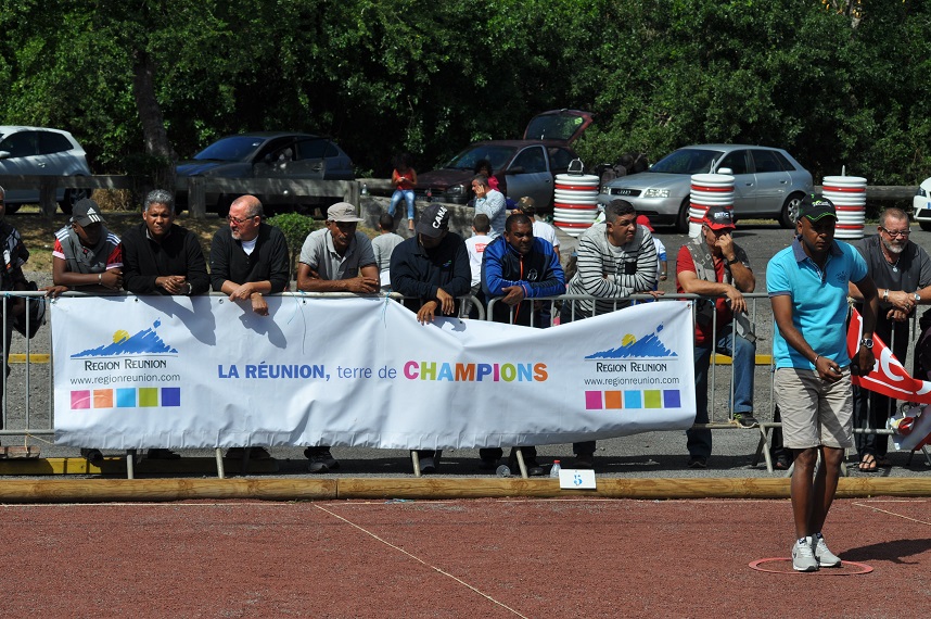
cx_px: 466
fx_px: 3332
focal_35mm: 129
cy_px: 310
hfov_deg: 15.9
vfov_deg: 10.6
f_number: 9
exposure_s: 1/1250
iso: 200
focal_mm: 86
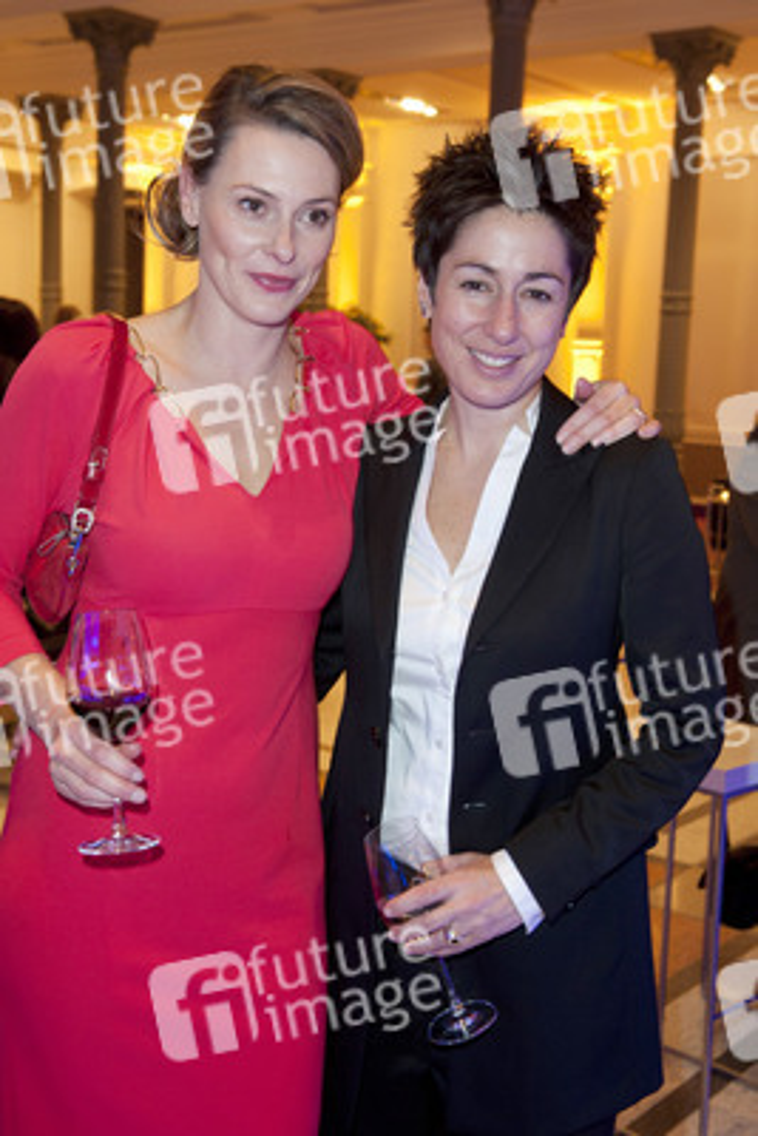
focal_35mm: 45
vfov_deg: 43.6
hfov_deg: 29.9
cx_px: 379
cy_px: 568
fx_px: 1420
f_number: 5.6
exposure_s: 1/15
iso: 1000
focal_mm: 45
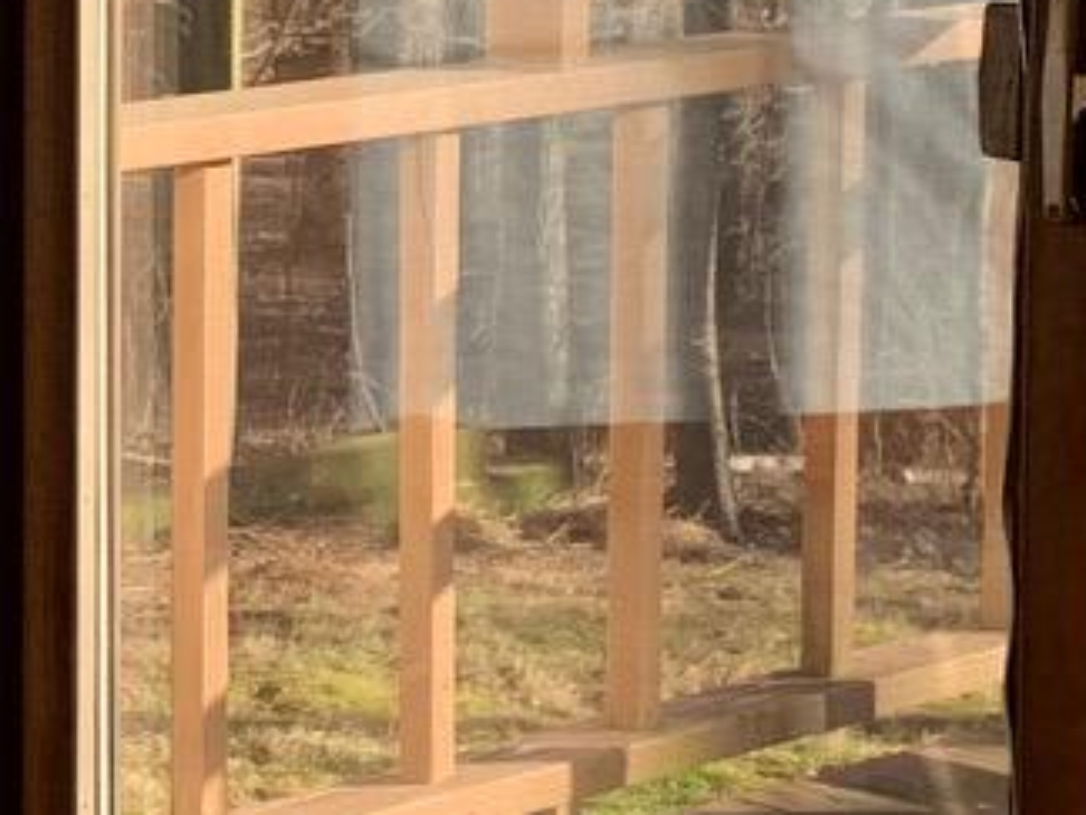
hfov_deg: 11.9
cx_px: -228
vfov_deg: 9.1
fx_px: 5082
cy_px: 70
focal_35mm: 162
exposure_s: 1/161
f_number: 1.8
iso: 25
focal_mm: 4.25
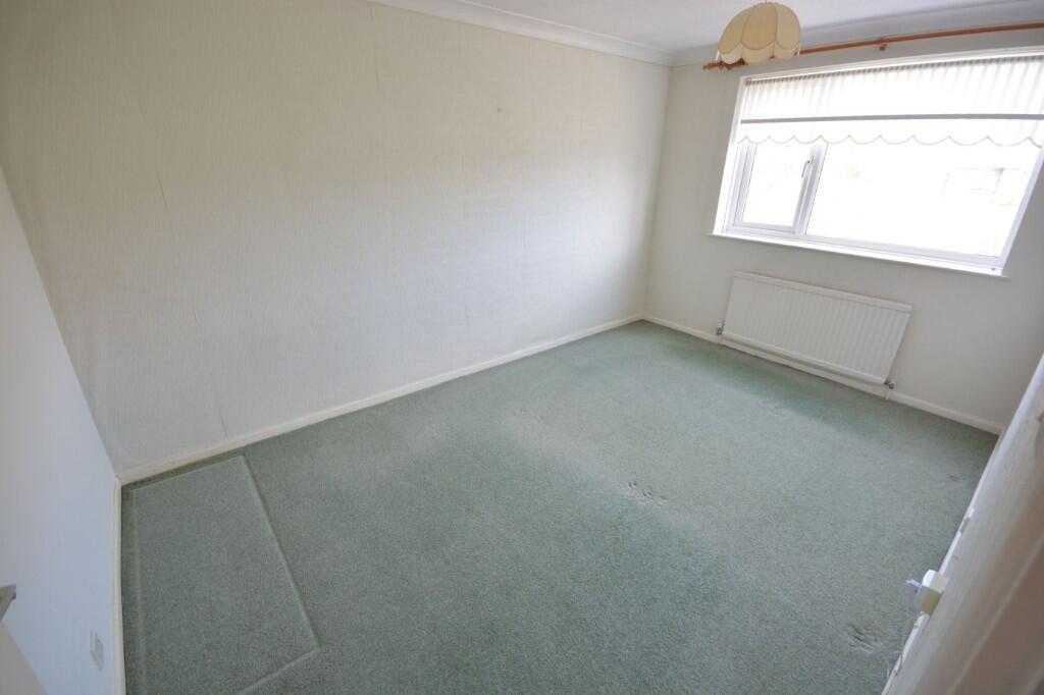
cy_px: 348
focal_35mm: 15
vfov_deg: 77.3
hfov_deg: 100.4
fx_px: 435
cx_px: 522
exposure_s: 1/25
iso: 400
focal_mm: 10
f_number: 8
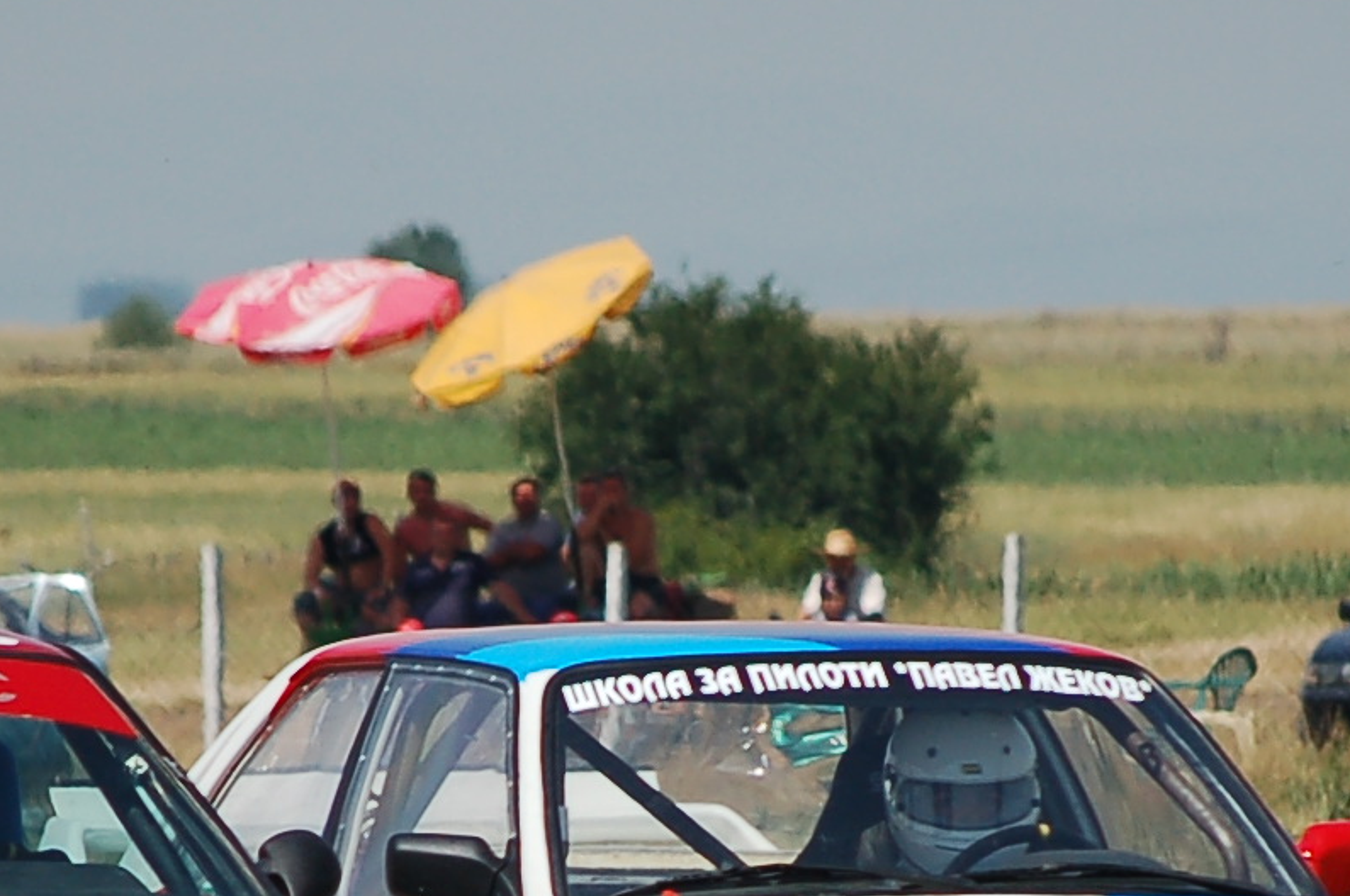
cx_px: 744
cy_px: 1074
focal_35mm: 937
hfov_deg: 2.2
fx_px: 35090
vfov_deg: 1.5
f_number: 5.3
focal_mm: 165
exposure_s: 1/1250
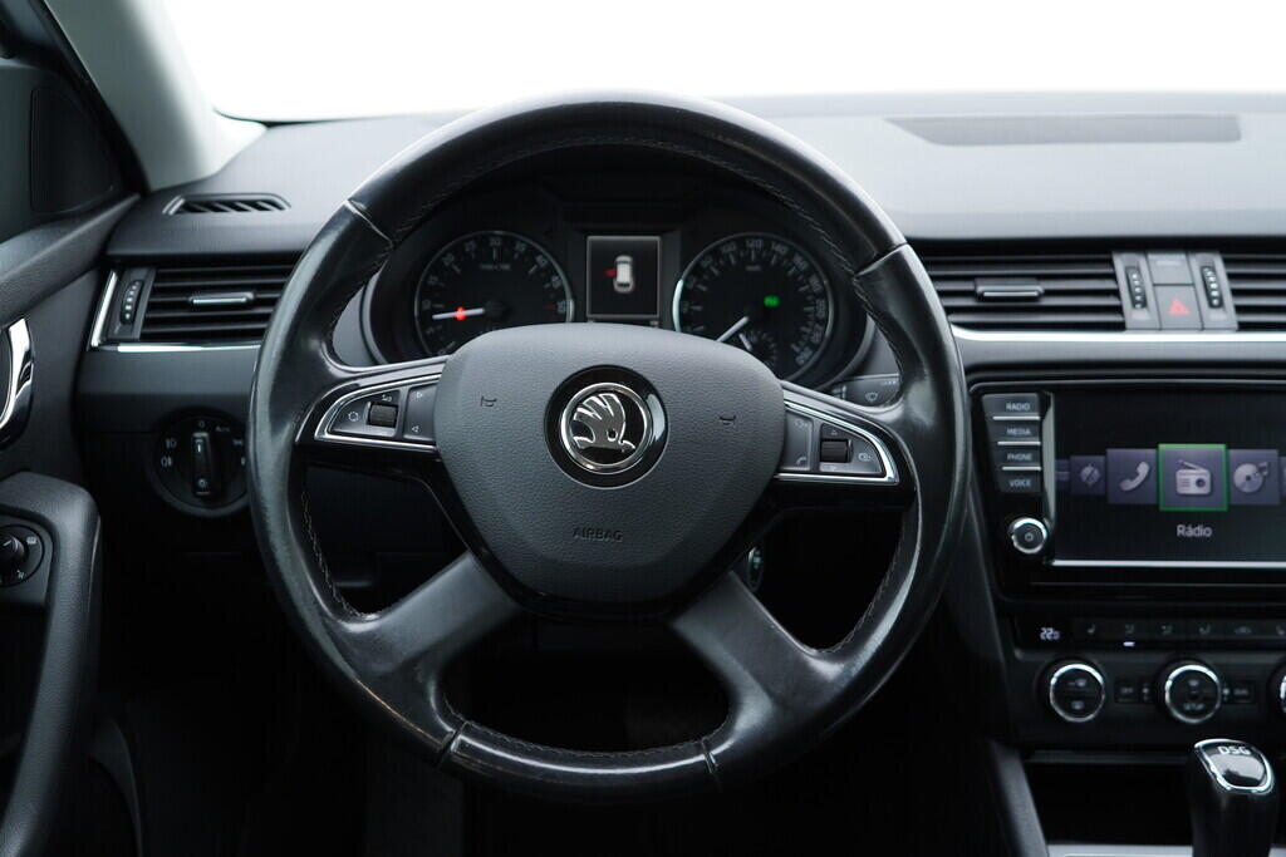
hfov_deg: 53.1
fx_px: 1286
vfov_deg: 36.9
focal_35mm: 36
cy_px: 428
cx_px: 643
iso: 200
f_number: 2.8
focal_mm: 24
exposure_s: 1/40
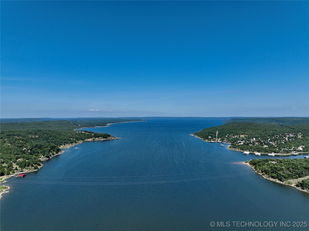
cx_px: 154
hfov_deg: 71.6
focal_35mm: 24
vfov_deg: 56.8
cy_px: 116
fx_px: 214
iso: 100
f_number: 2.8
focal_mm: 12.29
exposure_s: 1/2000
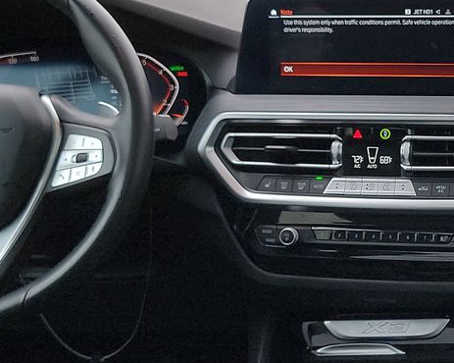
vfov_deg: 18.9
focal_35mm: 81
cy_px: 204
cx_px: 455
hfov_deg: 22.6
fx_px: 1088
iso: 185
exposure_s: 1/59
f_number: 1.8
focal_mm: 6.7
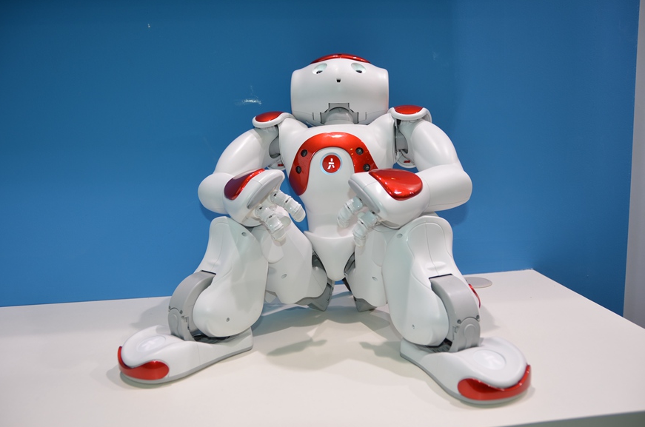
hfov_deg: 60.4
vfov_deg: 42.2
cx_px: 319
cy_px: 218
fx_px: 554
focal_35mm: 31
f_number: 3.5
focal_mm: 20
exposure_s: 1/100
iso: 125
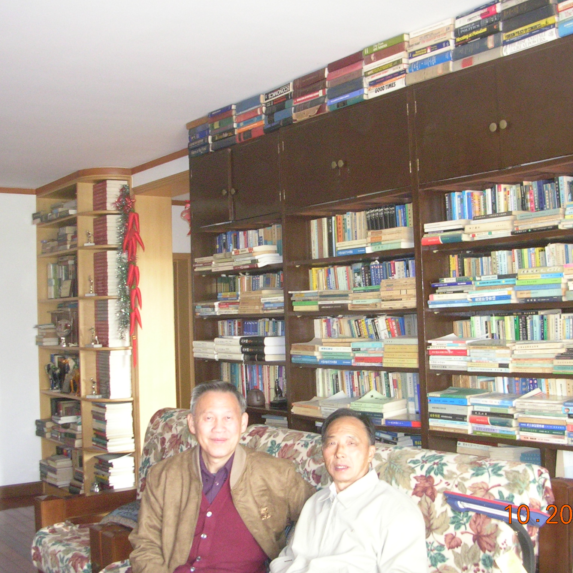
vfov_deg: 37.6
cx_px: 313
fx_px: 843
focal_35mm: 45
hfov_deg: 37.5
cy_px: 287
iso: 200
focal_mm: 5.8
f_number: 2.8
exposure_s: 1/16.4
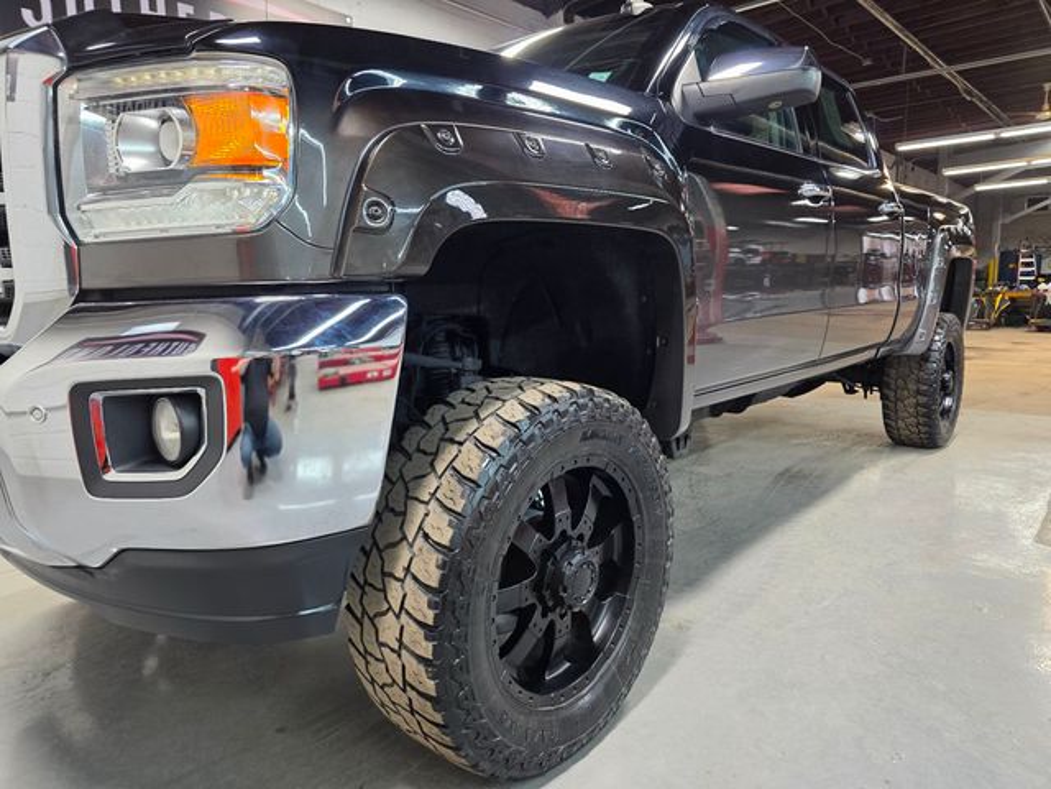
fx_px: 698
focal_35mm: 23
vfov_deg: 58.9
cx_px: 526
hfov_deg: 73.9
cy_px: 394
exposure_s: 1/120
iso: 200
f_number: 1.7
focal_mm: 6.3
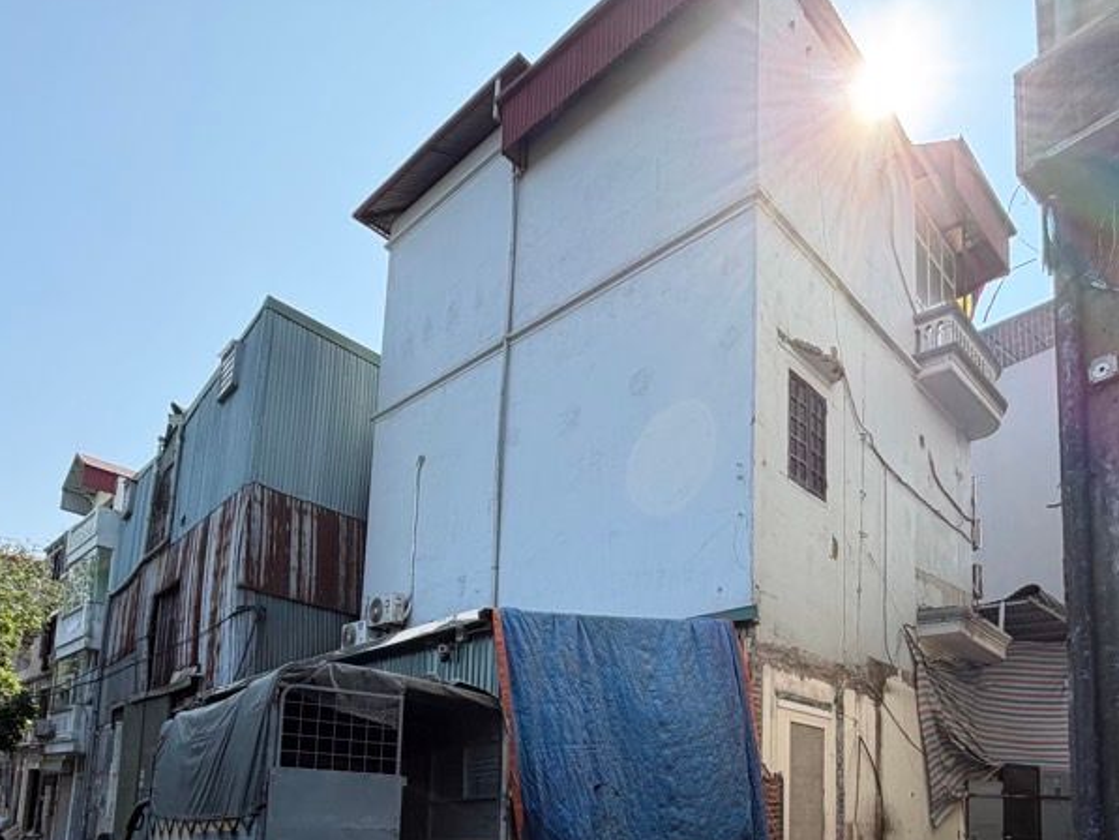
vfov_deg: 51.9
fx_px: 776
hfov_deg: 71.6
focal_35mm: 24
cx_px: 551
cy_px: 711
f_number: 2.2
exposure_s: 1/502
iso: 40
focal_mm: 2.22
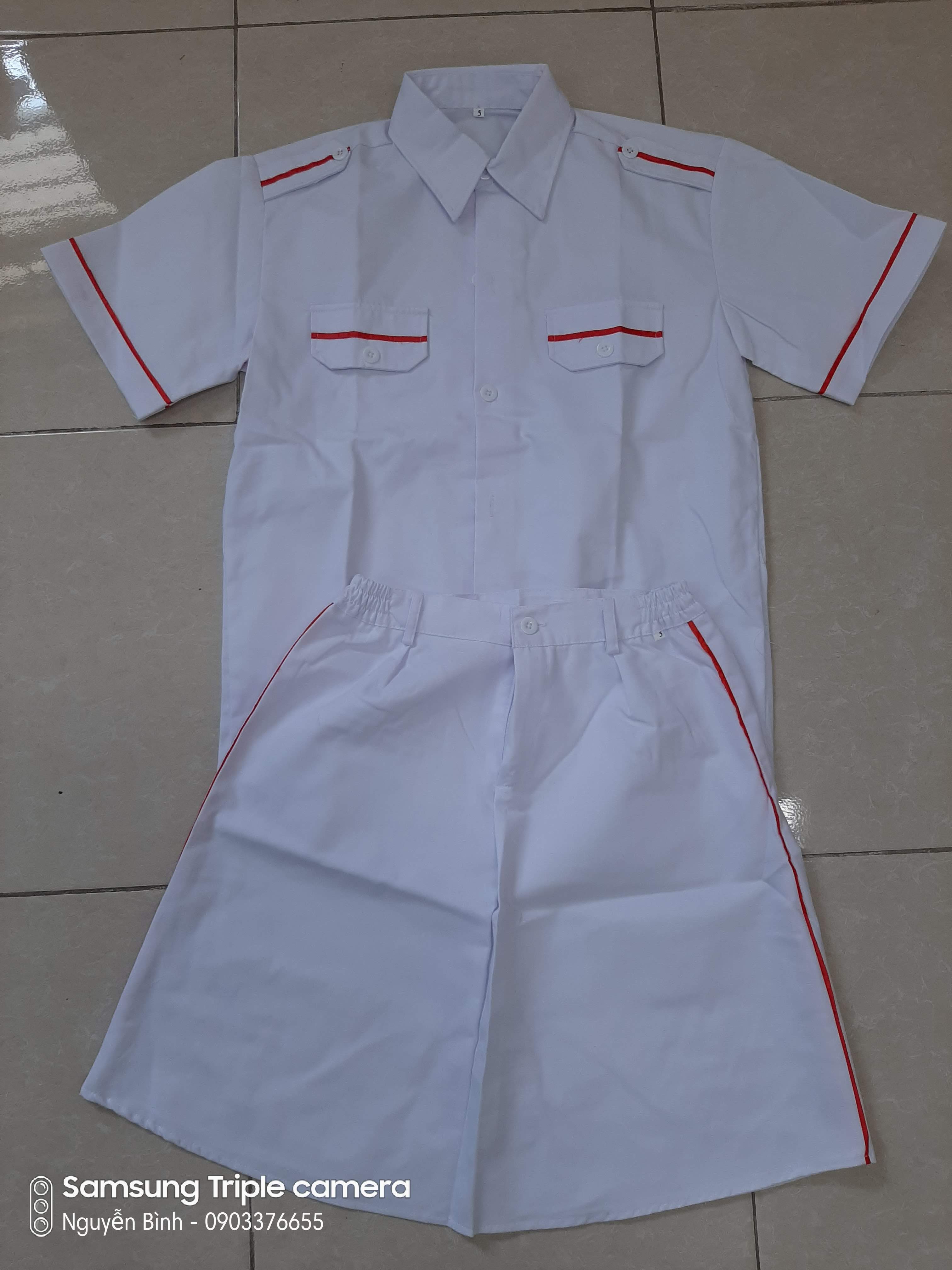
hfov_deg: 53.1
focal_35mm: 26
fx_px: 953
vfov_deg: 67.3
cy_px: 635
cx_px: 476
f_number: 1.7
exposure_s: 1/100
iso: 64
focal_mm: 3.93
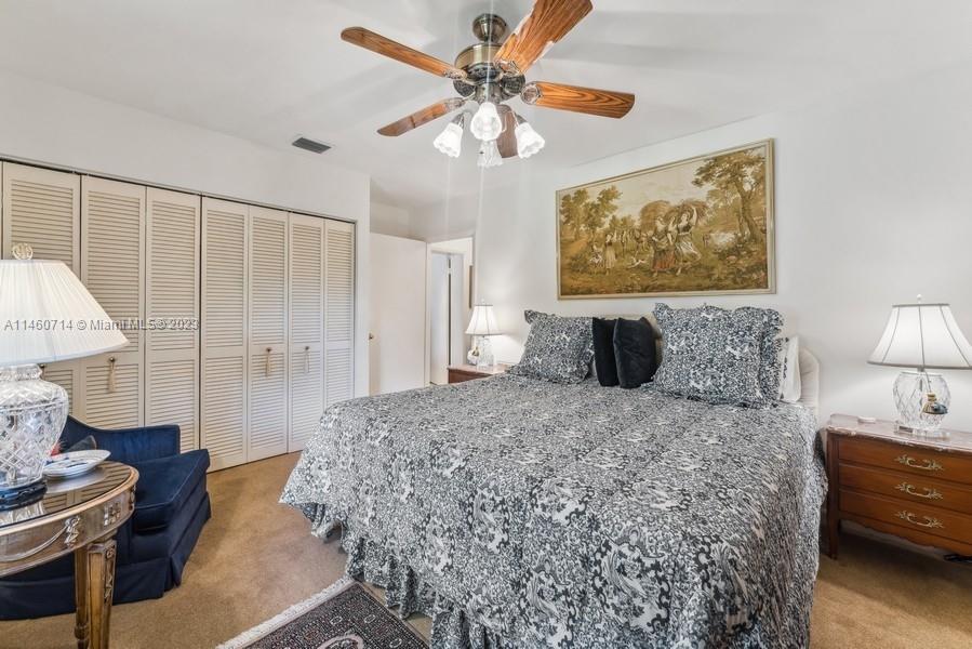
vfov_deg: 81.3
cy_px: 324
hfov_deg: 104.2
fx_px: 378
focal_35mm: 14
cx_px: 486
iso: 250
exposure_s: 1/6
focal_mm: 14
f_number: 9
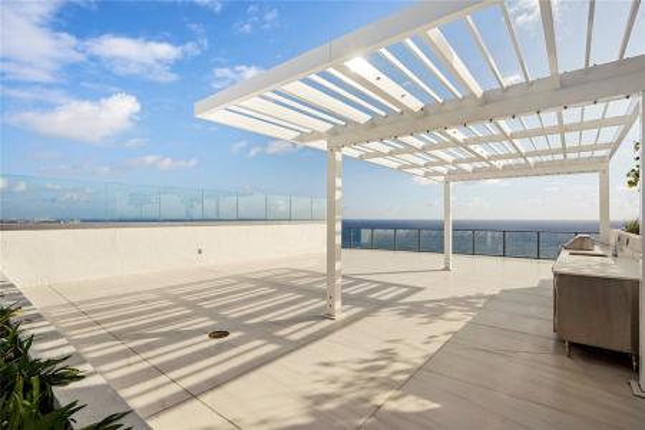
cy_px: 215
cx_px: 322
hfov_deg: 93.3
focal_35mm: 17
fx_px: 305
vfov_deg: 70.4
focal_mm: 17
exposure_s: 1/400
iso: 100
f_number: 8
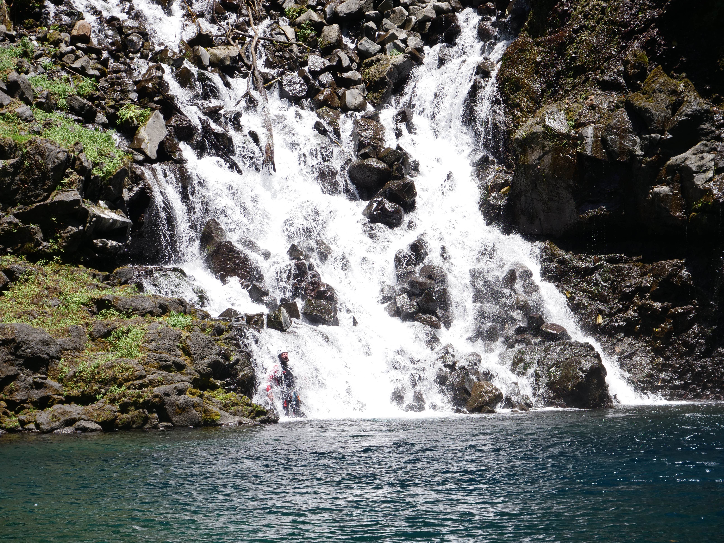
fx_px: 2510
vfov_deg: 12.3
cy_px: 272
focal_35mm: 120
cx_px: 362
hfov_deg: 16.4
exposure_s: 1/500
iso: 200
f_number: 5.6
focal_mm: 60
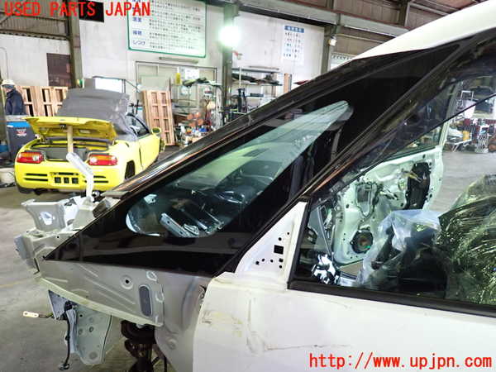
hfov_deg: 69.4
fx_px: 358
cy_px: 186
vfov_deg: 54.9
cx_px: 248
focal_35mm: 25
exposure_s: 1/30
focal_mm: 4.5
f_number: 2
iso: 400
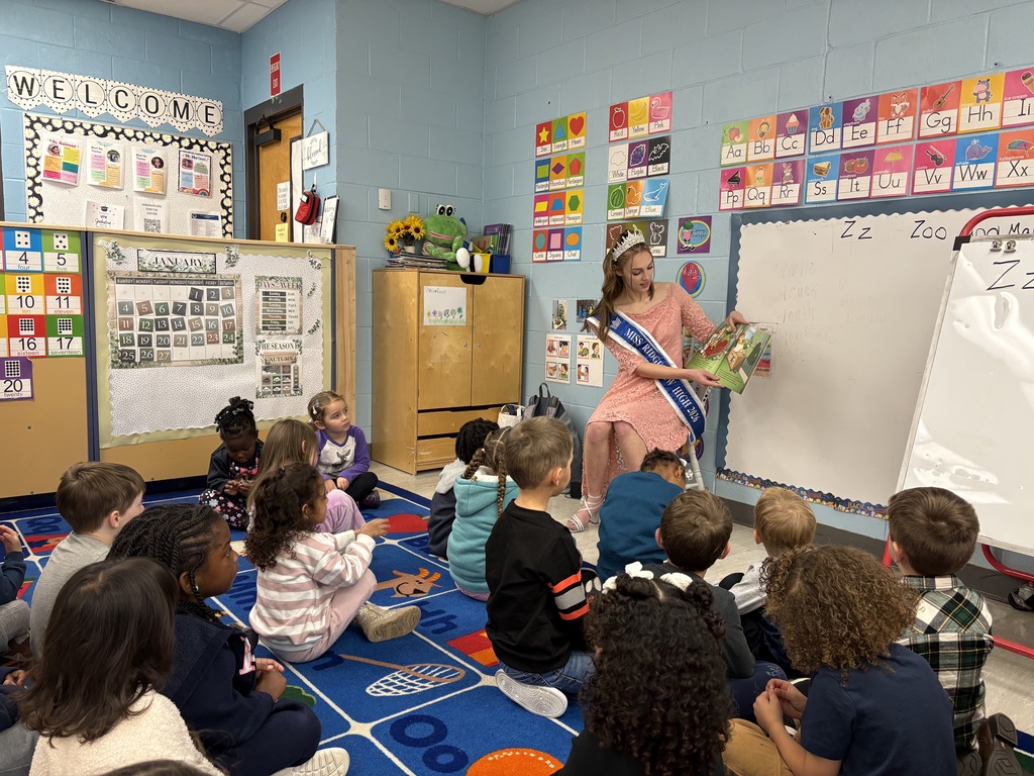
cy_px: 388
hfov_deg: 67.3
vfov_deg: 53.1
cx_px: 517
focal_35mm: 26
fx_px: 777
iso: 125
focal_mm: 5.96
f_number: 1.6
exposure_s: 1/60
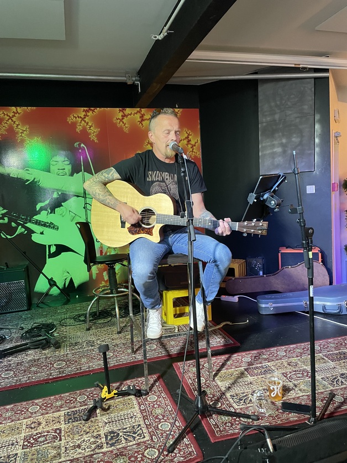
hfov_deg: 53.1
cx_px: 174
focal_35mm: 26
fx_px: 347
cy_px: 232
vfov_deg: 67.3
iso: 400
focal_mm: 4.2
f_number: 1.6
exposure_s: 1/50
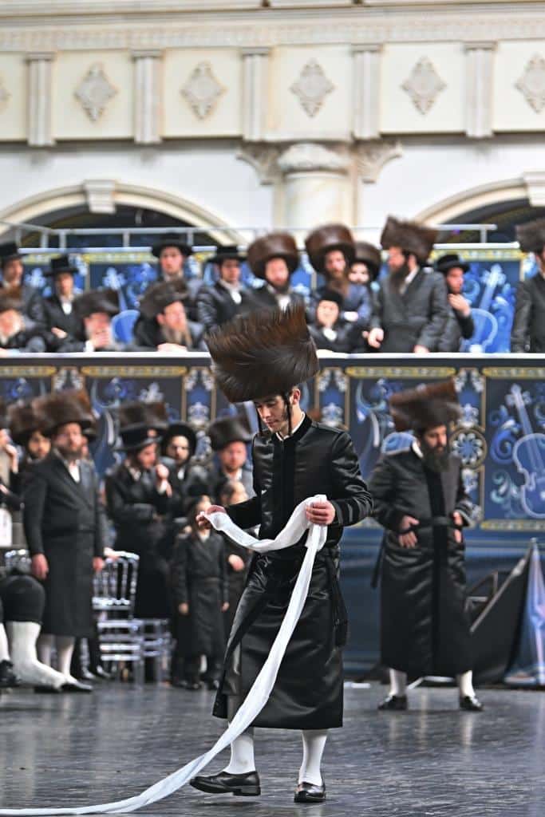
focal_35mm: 183
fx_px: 4154
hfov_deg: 7.5
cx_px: 272
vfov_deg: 11.2
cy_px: 408
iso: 1000
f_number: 2.8
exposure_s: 1/320
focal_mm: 122
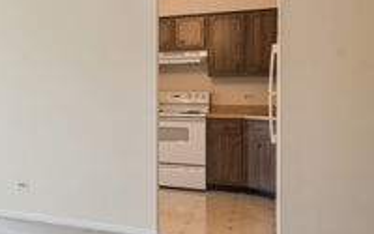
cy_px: 90
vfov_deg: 29.1
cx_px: -37
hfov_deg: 37.8
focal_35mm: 44
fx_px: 448
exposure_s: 1/6
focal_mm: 12
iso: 200
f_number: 8
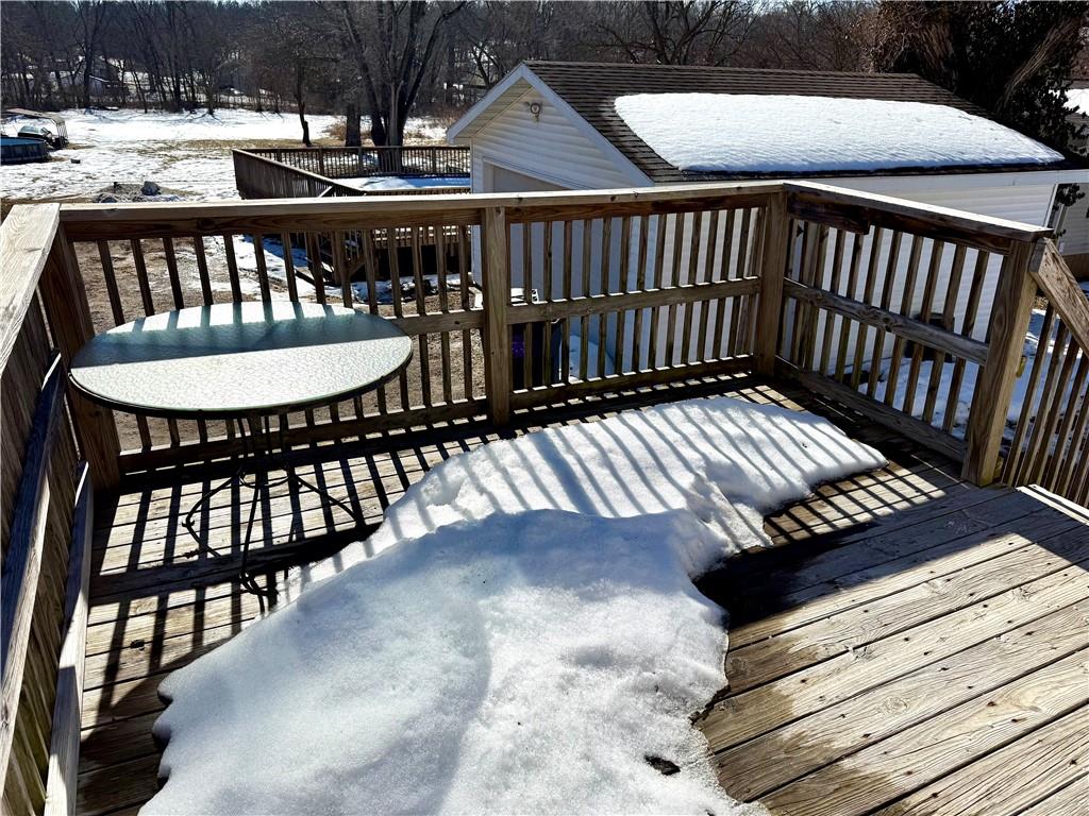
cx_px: 544
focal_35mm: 24
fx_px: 755
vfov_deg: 56.8
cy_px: 408
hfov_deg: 71.6
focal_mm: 6.76
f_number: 1.78
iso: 80
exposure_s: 1/10309
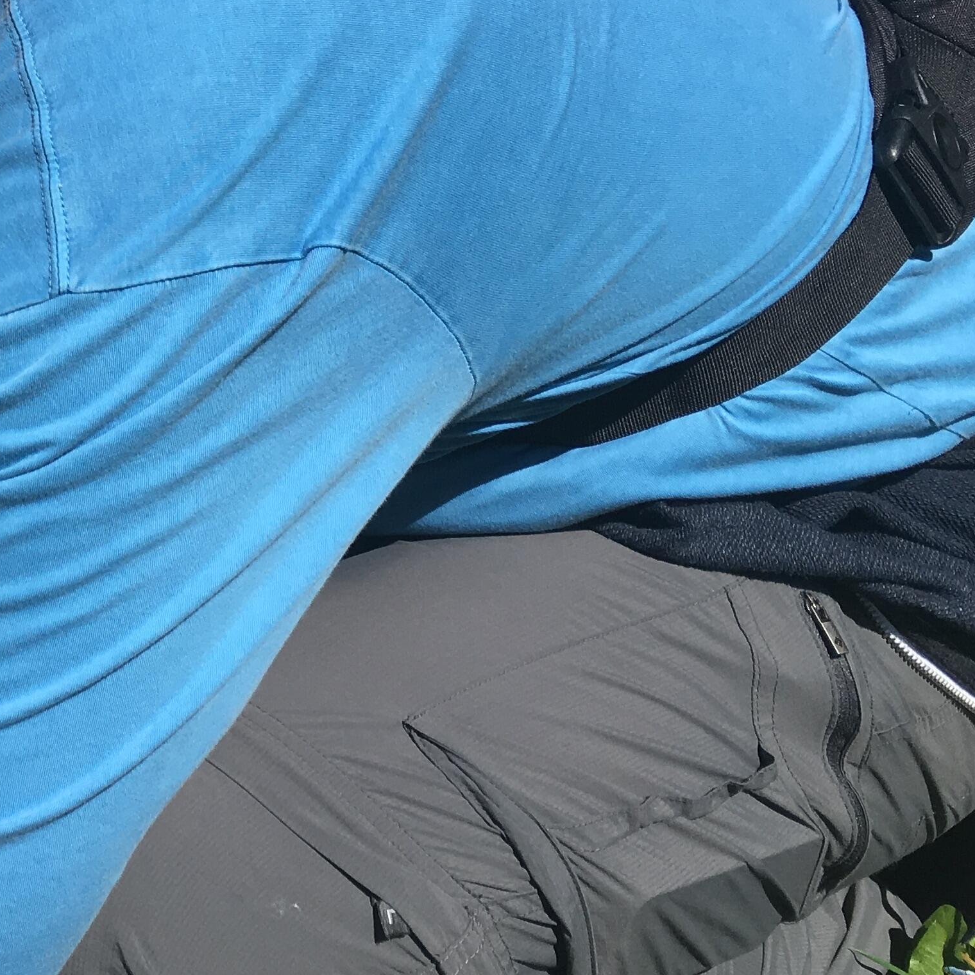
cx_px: -194
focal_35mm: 68
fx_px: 2167
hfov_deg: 23.2
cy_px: 205
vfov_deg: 25.0
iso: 25
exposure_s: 1/1709
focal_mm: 4.15
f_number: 2.2
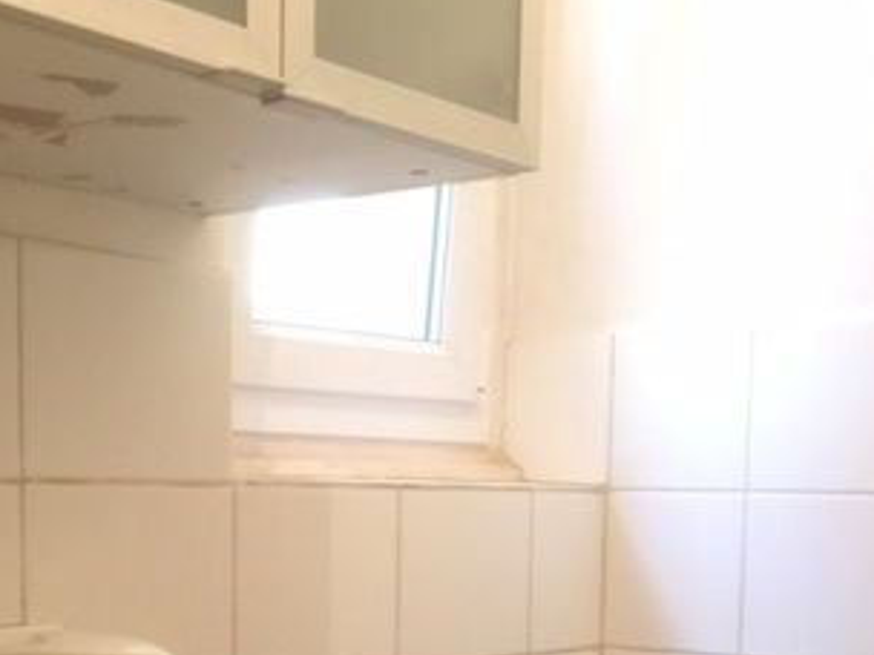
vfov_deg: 23.2
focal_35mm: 61
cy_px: 629
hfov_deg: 31.6
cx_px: 362
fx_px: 1540
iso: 100
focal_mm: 4.15
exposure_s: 1/17
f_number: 2.2
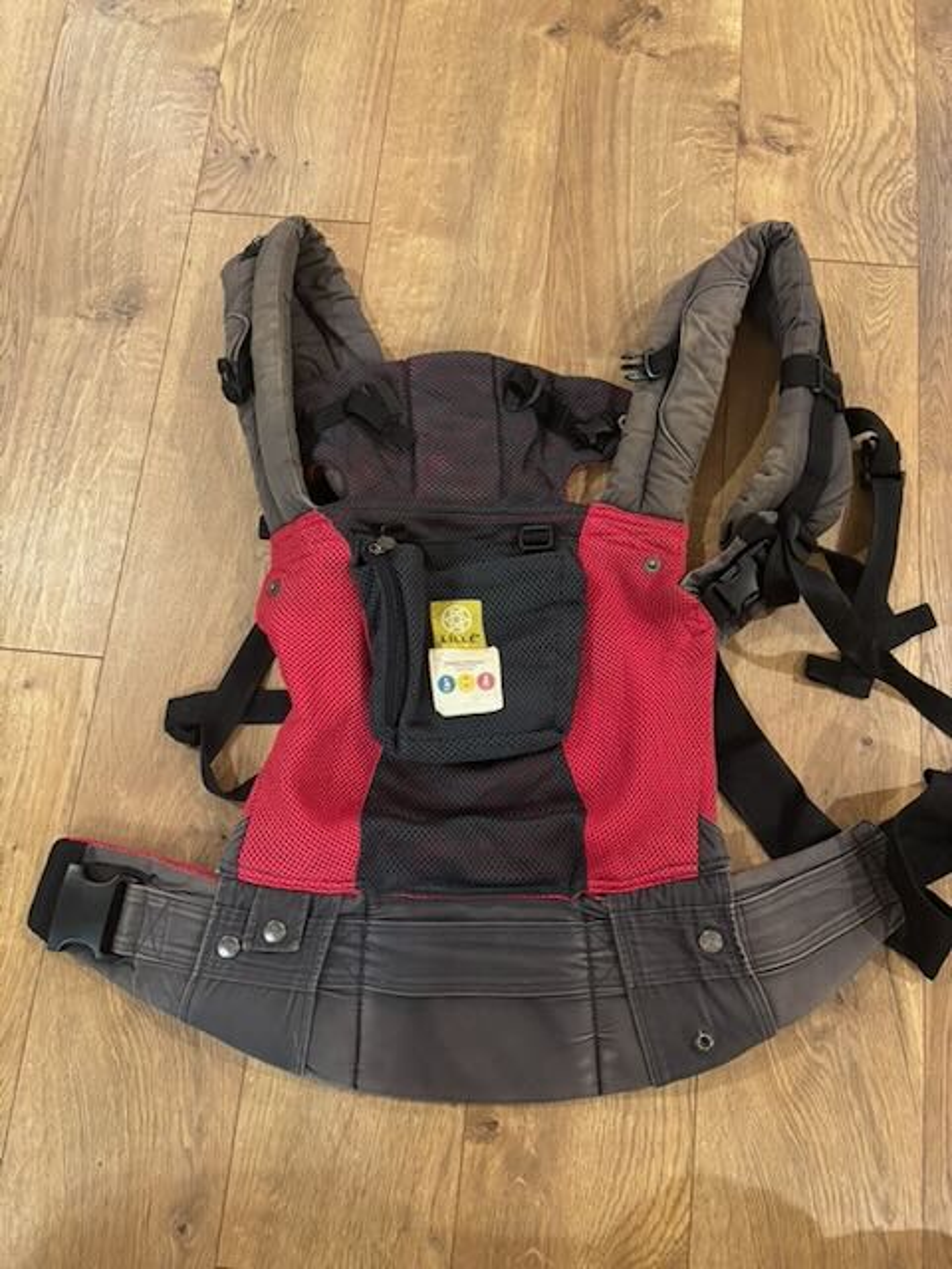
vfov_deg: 67.3
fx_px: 953
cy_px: 634
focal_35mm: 26
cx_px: 476
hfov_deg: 53.1
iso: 500
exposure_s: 1/40
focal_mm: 5.96
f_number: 1.6
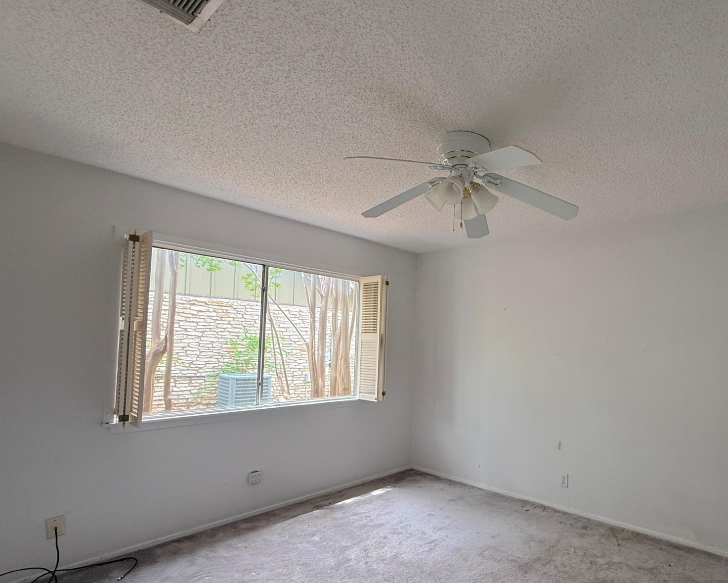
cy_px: 335
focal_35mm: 19
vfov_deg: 70.4
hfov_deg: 79.8
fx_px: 409
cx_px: 501
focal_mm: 2.22
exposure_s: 1/99
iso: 160
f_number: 2.2
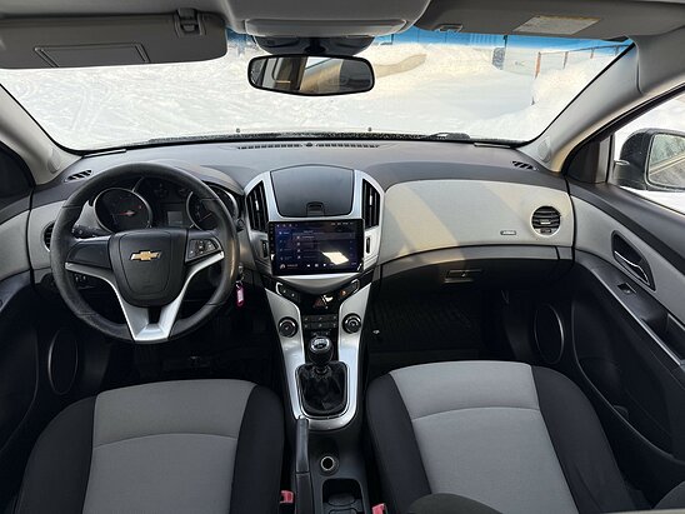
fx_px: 475
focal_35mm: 24
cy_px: 257
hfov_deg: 71.6
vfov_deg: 56.8
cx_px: 342
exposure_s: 1/543
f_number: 1.78
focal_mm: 6.76
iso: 100
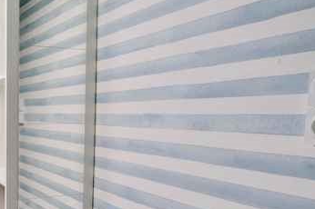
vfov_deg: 35.4
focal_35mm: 37
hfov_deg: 43.4
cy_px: 143
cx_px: -9
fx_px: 323
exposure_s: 1/60
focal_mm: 16
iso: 800
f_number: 8
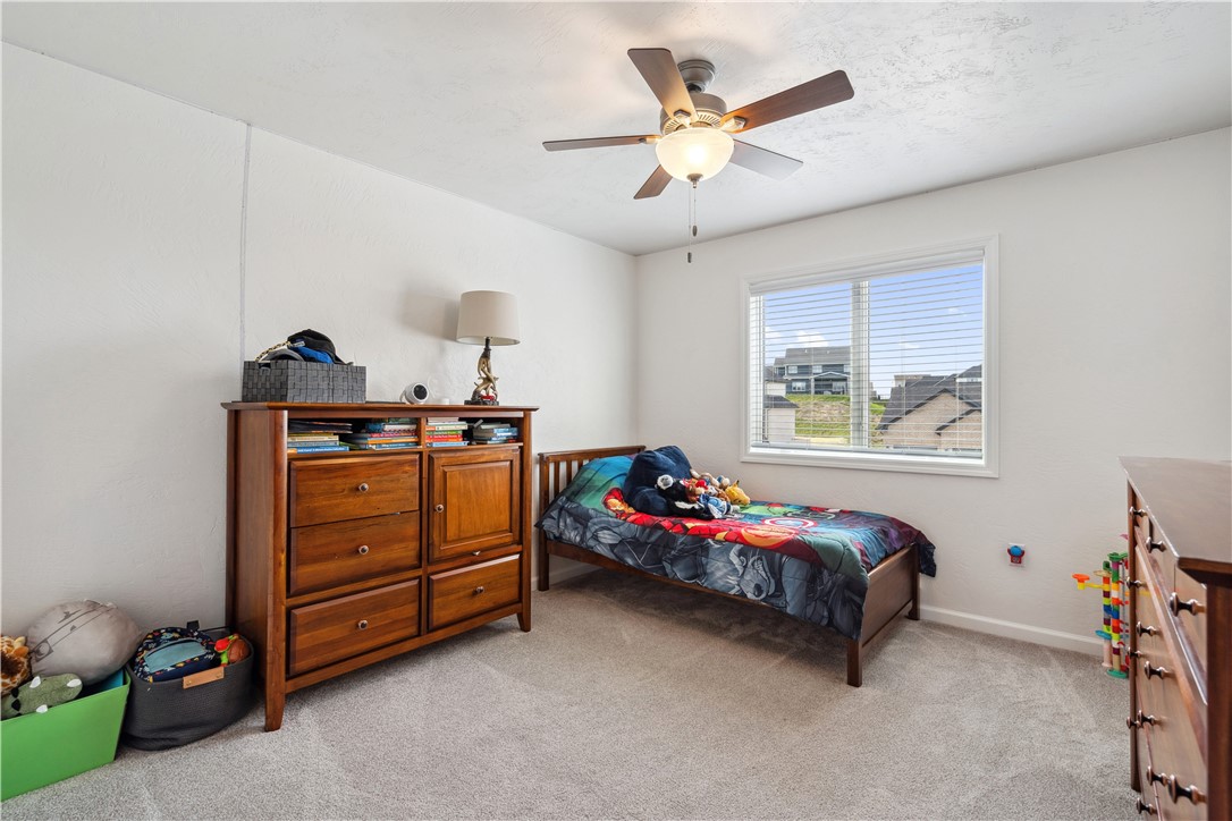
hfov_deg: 96.7
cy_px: 410
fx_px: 548
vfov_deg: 73.7
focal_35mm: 16
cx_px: 616
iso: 200
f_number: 6.3
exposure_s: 1/30
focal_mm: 16
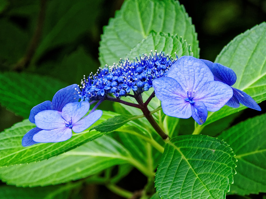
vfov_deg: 3.3
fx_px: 3441
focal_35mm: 448
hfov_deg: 4.4
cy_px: 135
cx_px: 129
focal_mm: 200
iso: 1600
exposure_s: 1/250
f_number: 8
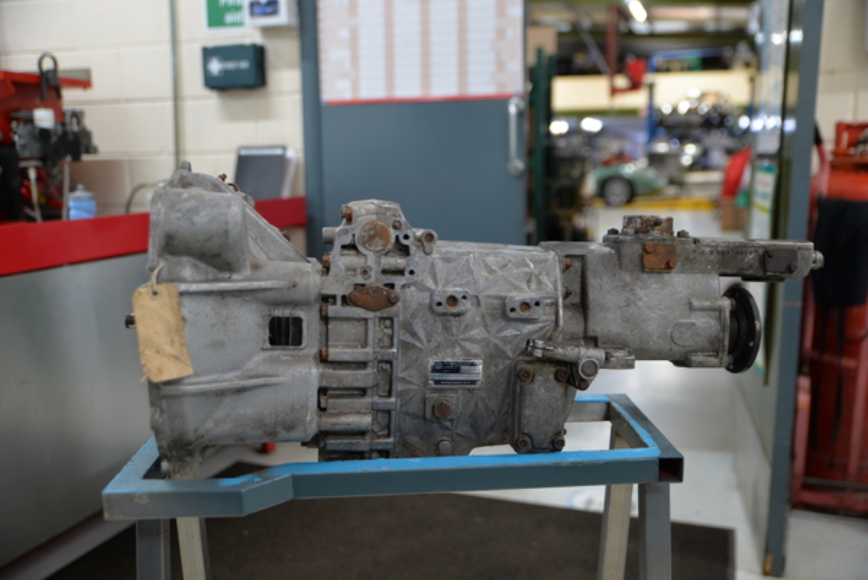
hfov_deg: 35.6
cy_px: 290
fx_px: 1351
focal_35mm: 56
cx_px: 434
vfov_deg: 24.2
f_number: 2.8
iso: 100
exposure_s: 1/13
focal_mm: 56
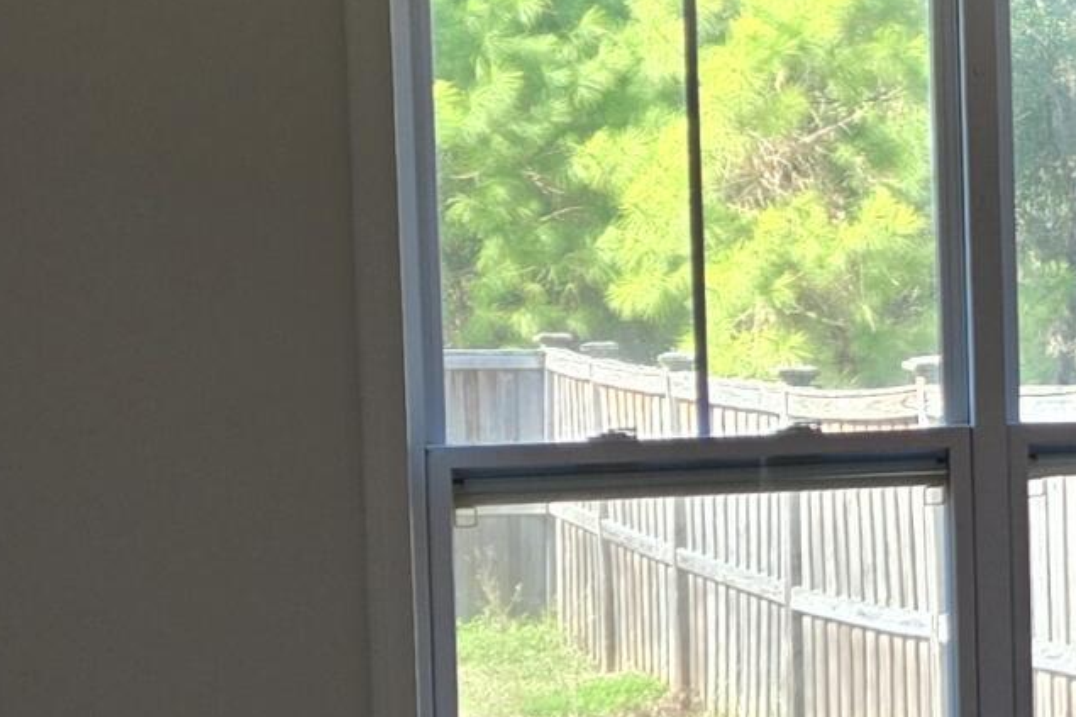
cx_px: 1737
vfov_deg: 12.1
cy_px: 407
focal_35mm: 113
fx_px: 3376
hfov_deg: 16.1
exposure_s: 1/120
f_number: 1.8
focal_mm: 5.4
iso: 32
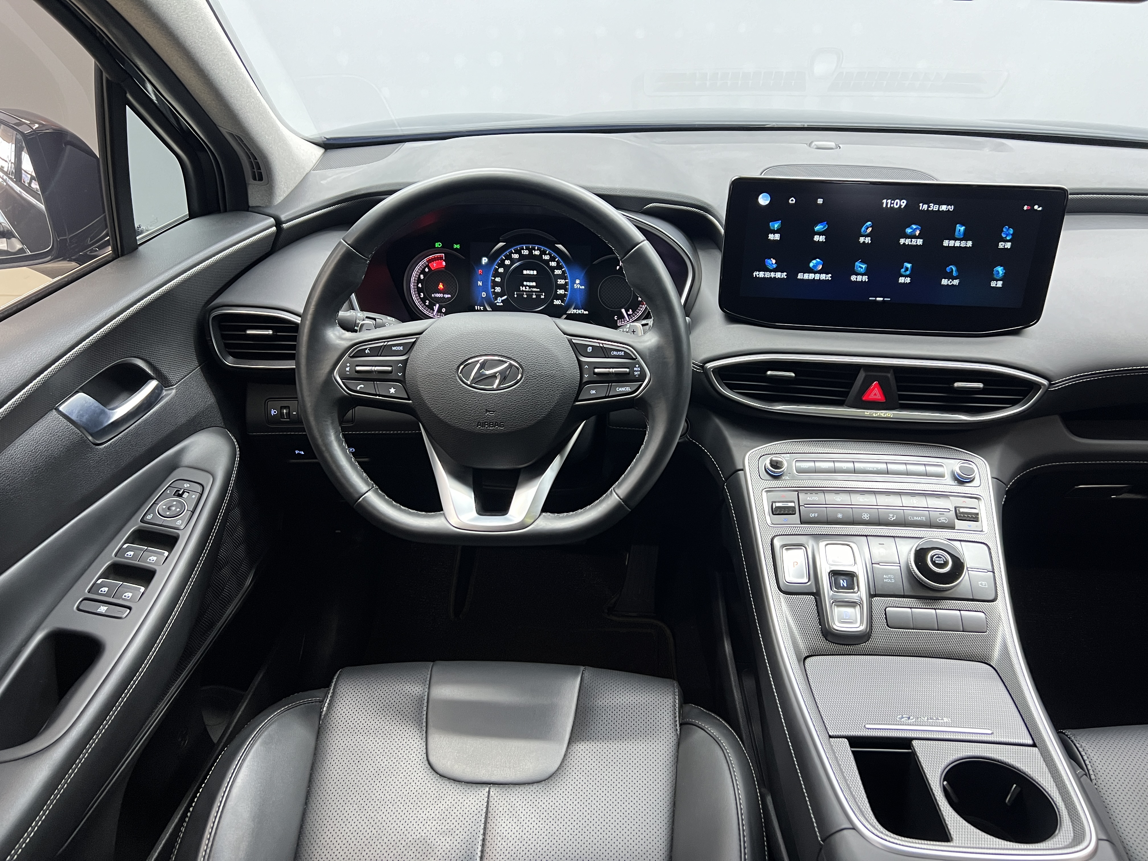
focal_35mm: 26
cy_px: 430
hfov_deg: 67.3
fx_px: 862
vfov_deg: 53.1
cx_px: 574
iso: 320
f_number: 1.5
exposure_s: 1/50
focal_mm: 5.7
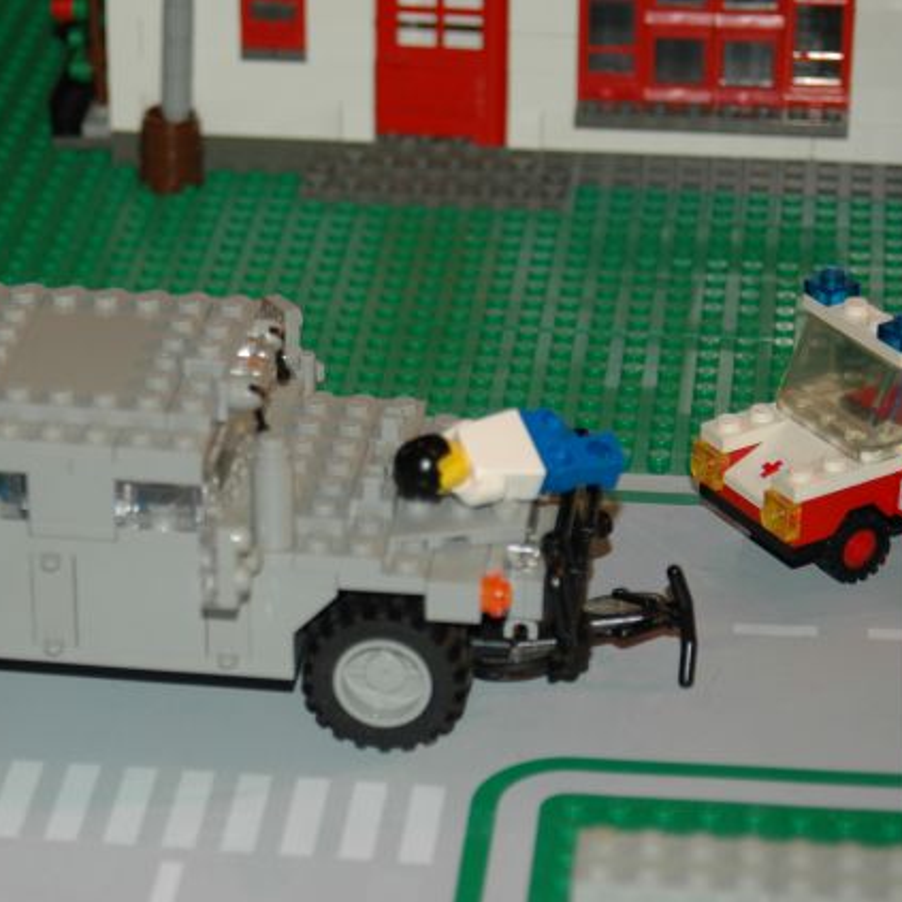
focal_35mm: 135
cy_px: 452
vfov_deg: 12.9
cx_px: 247
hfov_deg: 12.9
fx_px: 3980
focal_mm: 70
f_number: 5.3
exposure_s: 1/60
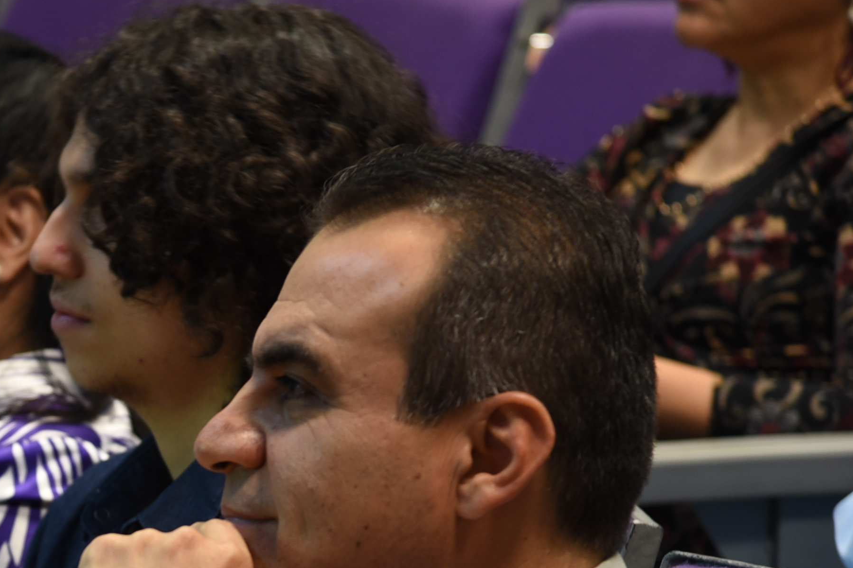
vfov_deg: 5.2
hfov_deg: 7.8
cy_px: 593
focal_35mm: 263
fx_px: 6232
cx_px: -166
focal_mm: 105
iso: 500
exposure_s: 1/10
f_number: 4.5
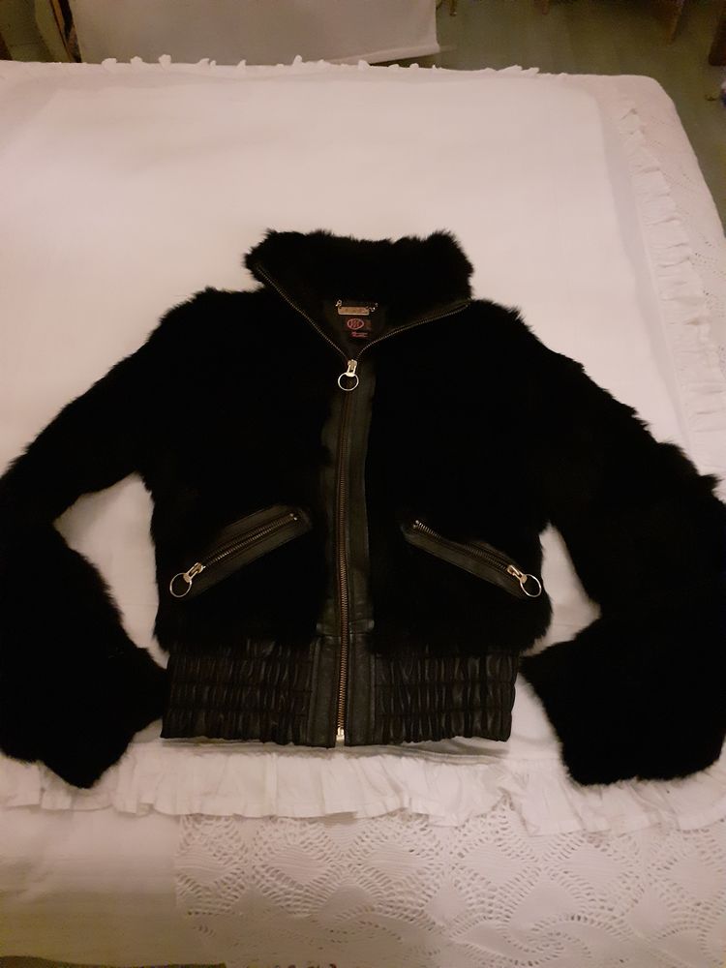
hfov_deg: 51.4
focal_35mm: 27
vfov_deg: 65.3
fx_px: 755
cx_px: 363
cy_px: 484
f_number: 1.9
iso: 1250
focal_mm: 3.6
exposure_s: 1/17
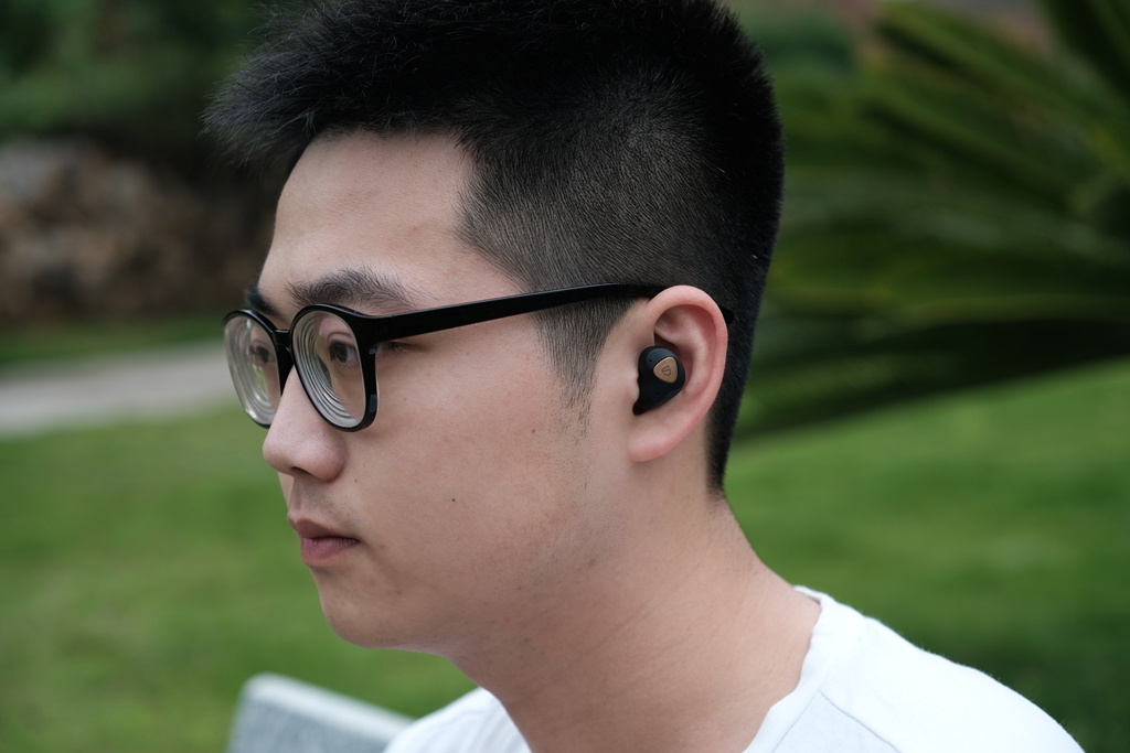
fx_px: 2009
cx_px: 565
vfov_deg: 21.2
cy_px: 376
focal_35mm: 64
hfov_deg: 31.4
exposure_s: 1/1250
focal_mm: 42.7
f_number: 2.8
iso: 200
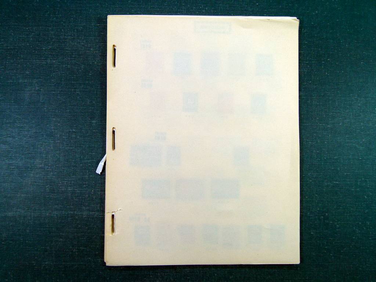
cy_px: 141
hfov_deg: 69.4
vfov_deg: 54.9
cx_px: 188
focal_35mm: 25
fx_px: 272
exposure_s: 1/125
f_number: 3.2
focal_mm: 4.5
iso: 100
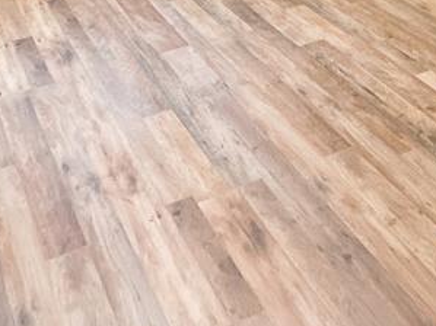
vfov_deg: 23.6
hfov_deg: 39.0
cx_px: 130
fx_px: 604
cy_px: -173
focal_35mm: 48
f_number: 2.2
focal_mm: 2.22
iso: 200
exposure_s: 1/60
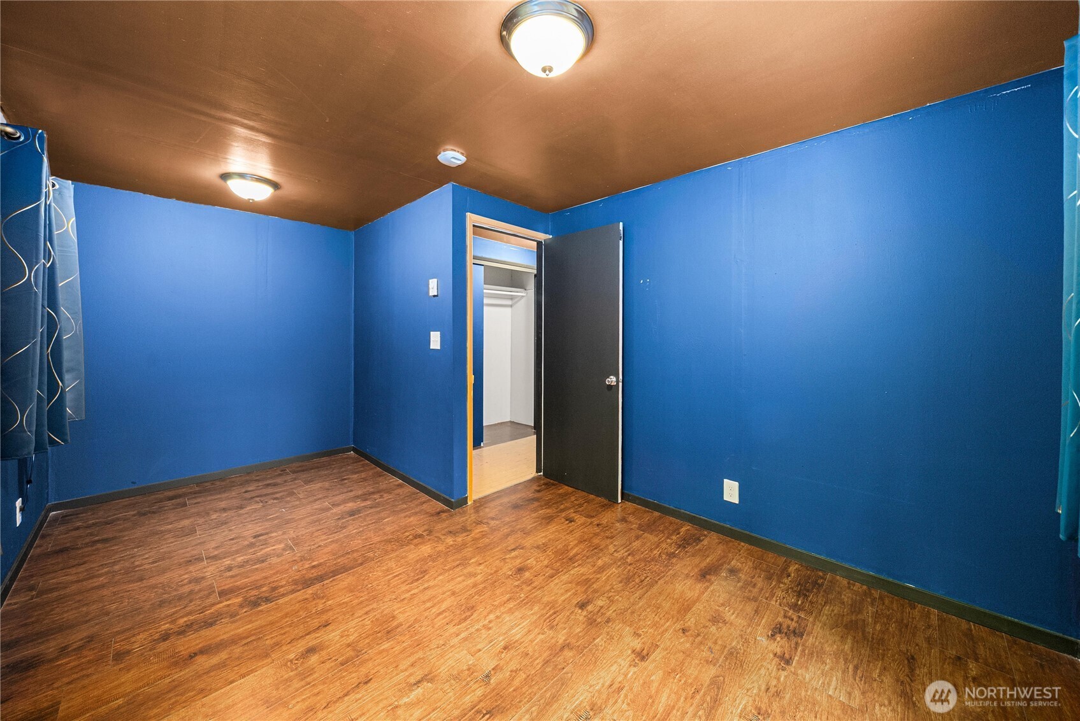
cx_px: 540
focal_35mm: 12
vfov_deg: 90.1
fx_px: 360
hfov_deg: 112.6
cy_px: 360
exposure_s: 1/4
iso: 1000
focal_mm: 12
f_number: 7.1
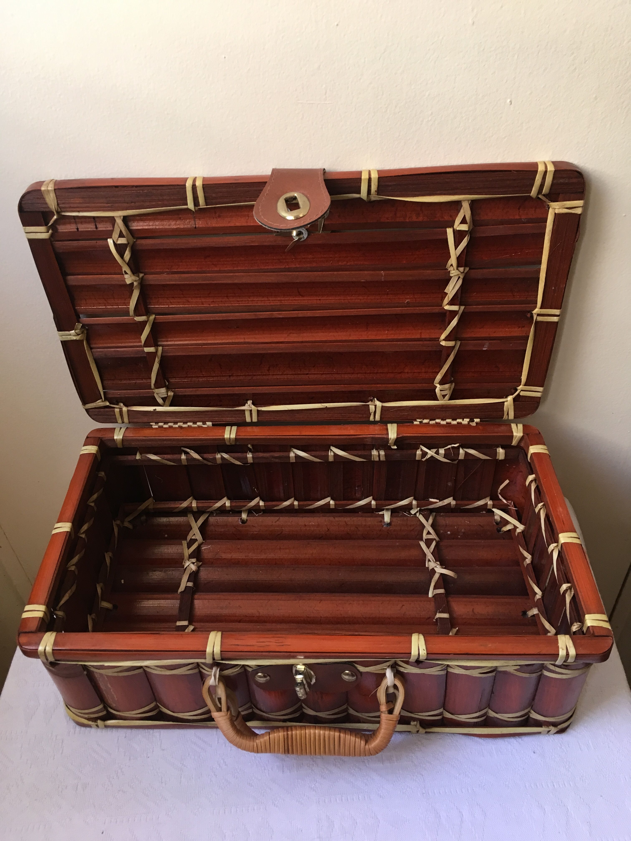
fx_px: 705
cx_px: 316
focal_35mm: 29
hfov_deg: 48.2
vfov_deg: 61.7
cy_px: 420
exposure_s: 1/33
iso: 100
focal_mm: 4.15
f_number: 2.2
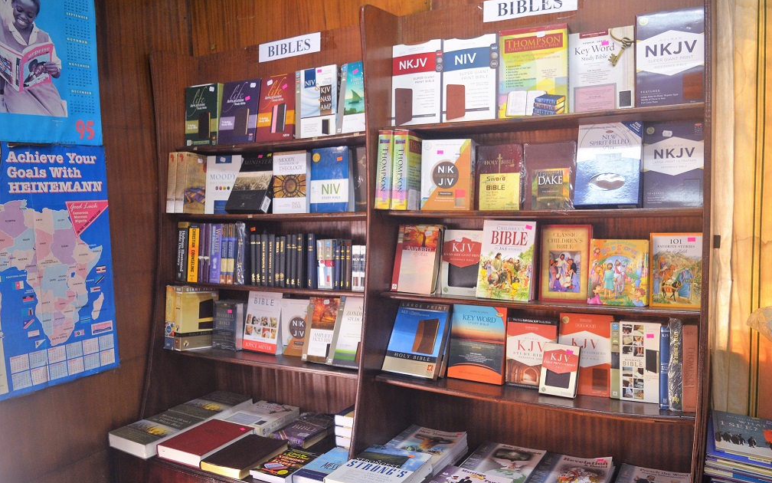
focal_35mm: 31
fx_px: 652
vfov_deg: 40.6
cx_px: 391
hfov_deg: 61.2
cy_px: 258
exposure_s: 1/60
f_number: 4
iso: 720
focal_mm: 20
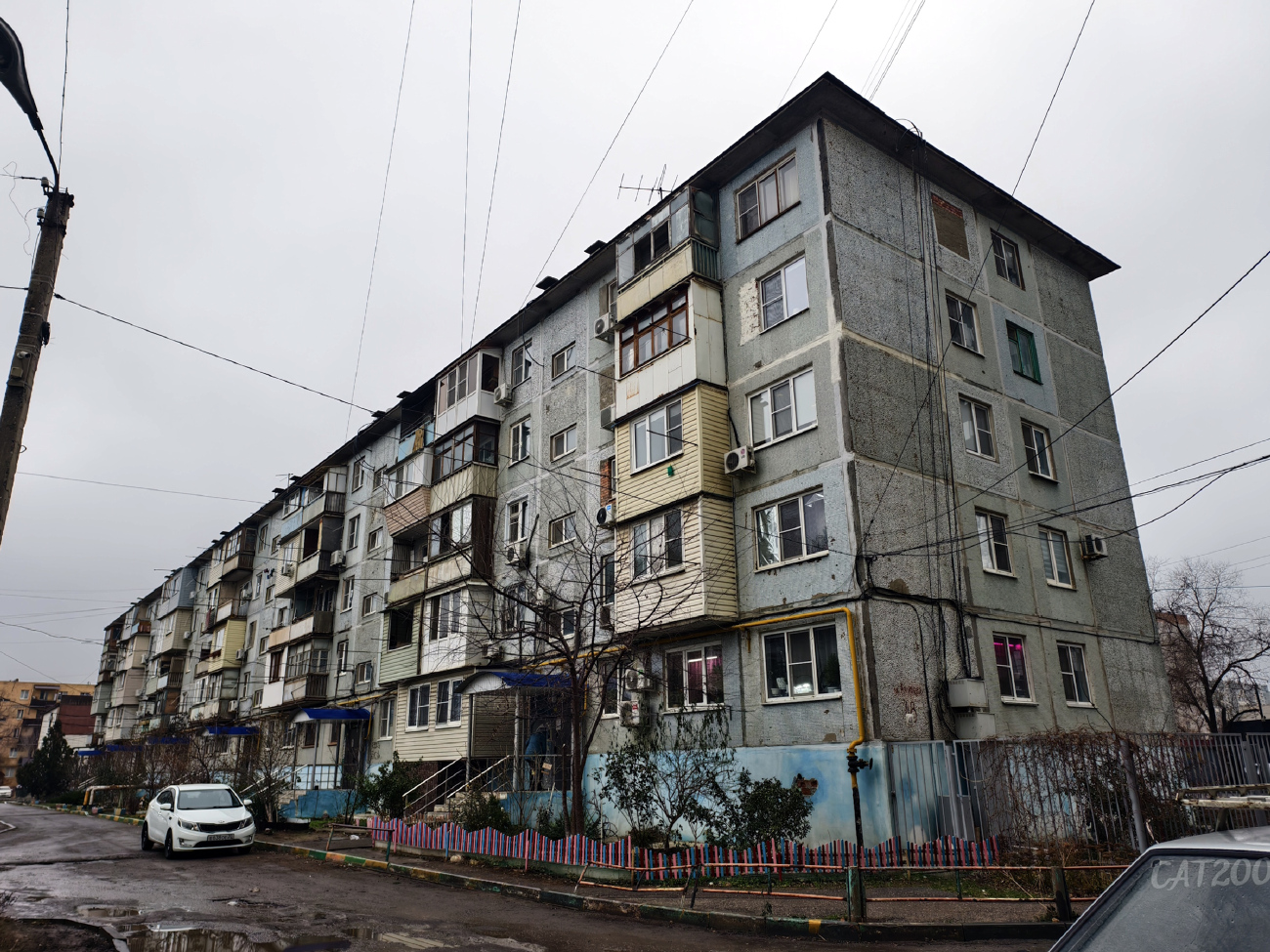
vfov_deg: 58.9
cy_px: 476
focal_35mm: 23
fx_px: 844
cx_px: 635
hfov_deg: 73.9
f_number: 1.57
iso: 72
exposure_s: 1/491
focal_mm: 6.54
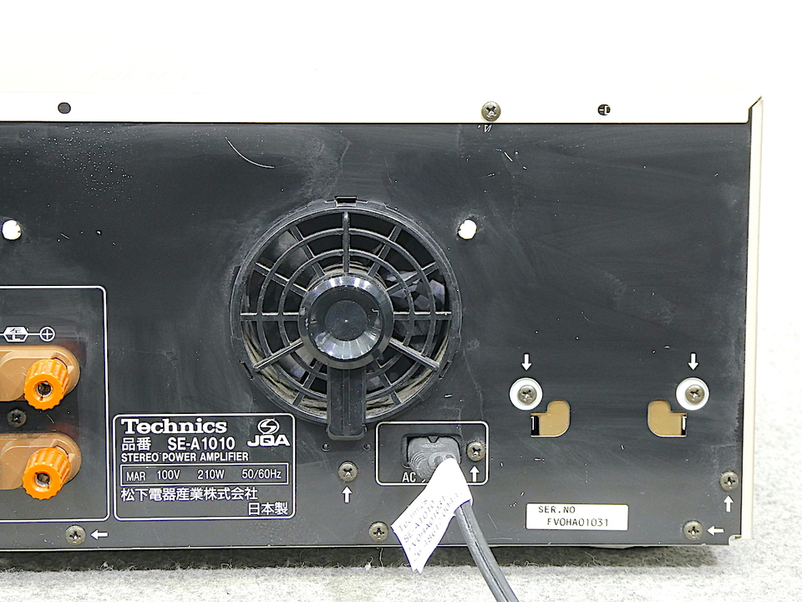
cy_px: 301
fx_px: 2271
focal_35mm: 98
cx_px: 401
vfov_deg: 15.1
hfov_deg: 20.0
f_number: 5
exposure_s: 1/2.5
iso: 200
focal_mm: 17.5
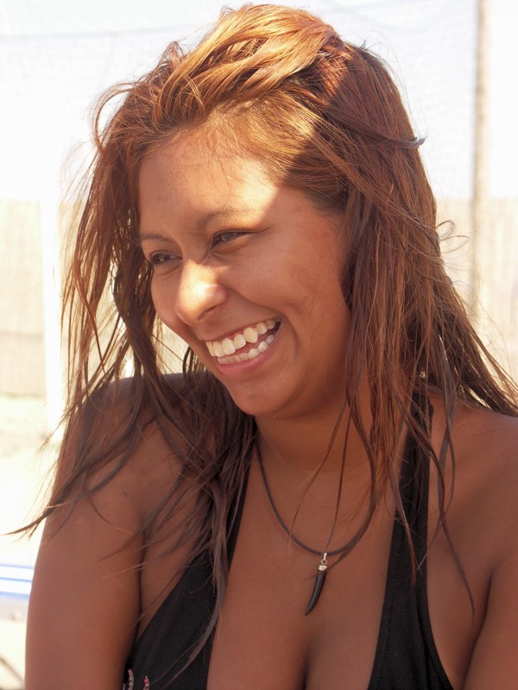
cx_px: 259
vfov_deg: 18.4
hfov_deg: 13.8
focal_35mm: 107
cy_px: 345
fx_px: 2135
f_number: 4.5
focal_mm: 27.6
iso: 100
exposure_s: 1/200
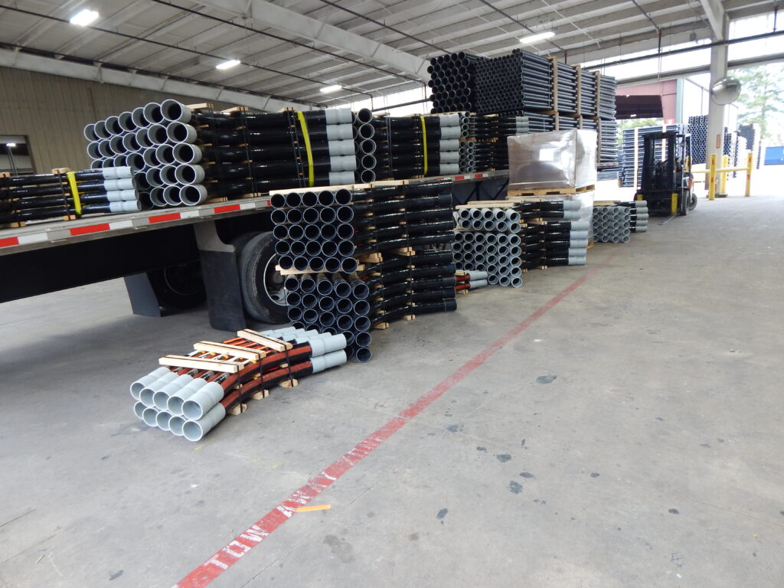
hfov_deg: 76.4
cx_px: 392
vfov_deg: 61.1
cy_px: 294
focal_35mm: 22
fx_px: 498
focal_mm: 4
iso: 160
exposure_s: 1/30
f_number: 3
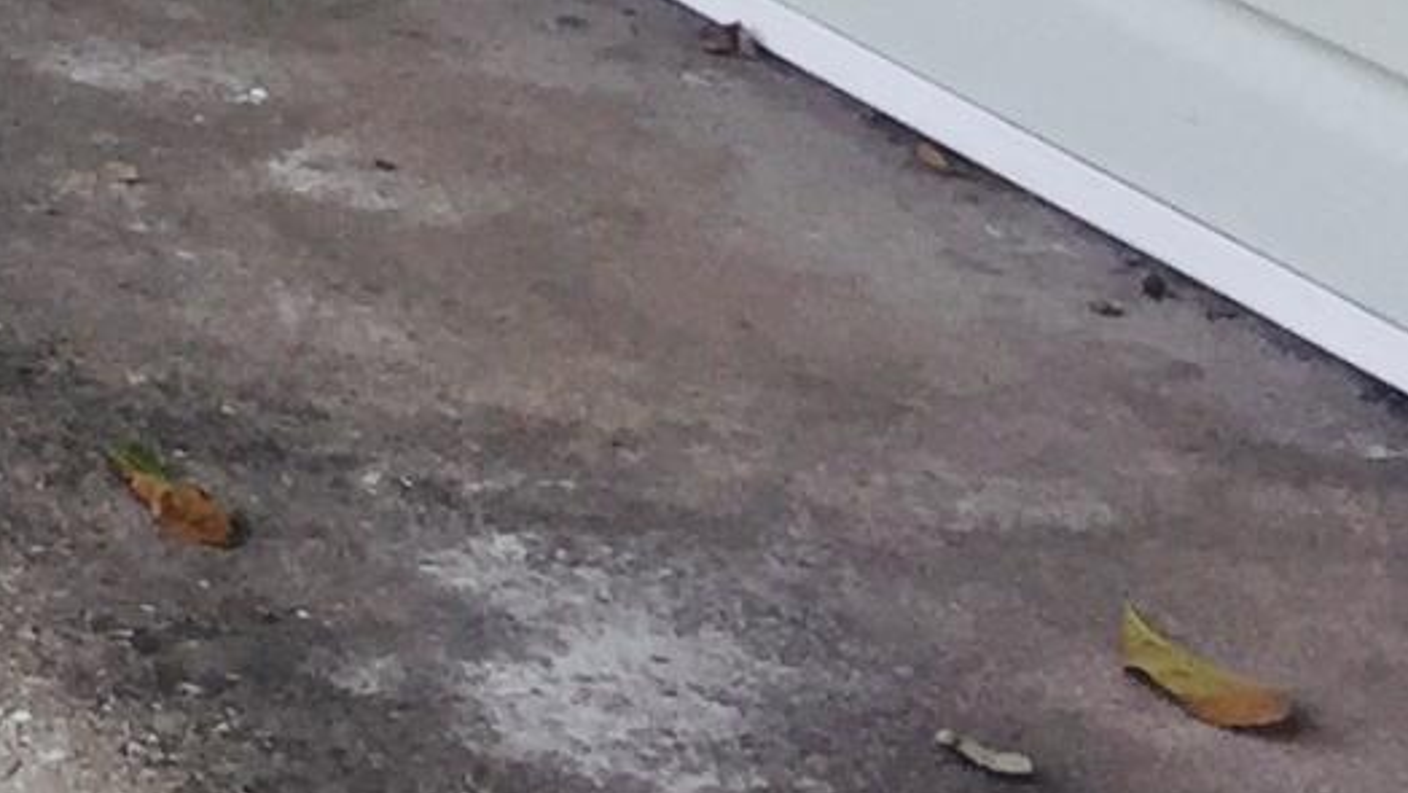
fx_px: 6759
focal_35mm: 181
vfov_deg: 6.3
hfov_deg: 10.1
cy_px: -1409
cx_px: -2193
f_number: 2.2
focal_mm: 4.15
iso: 32
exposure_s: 1/403
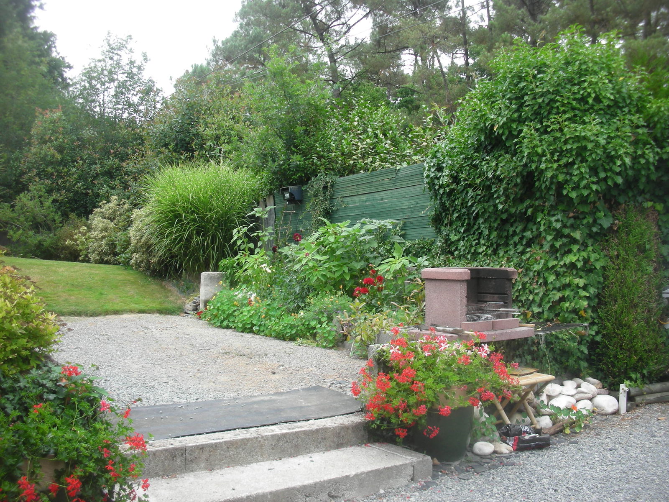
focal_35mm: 35
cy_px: 251
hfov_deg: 52.6
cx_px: 334
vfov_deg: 40.7
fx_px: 676
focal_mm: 5.8
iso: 50
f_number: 3
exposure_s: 1/47
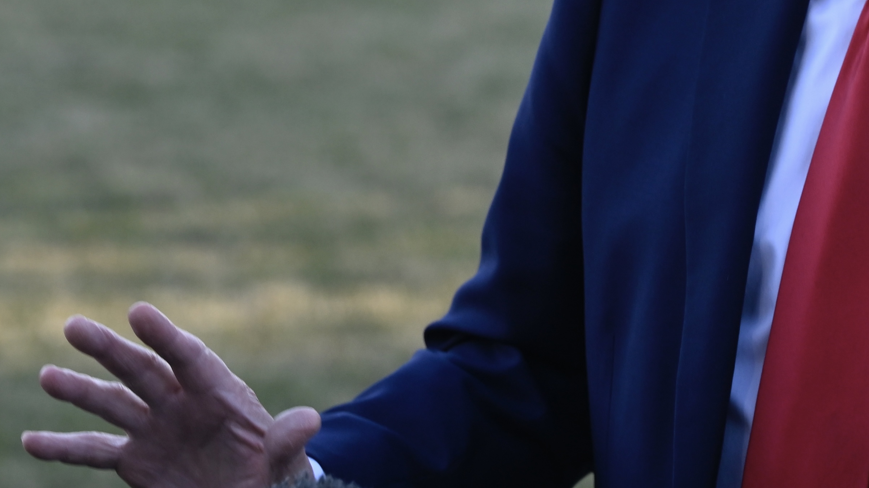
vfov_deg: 5.3
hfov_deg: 9.4
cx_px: 819
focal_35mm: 229
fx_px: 5276
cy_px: 40
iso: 250
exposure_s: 1/400
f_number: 3.2
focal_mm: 82
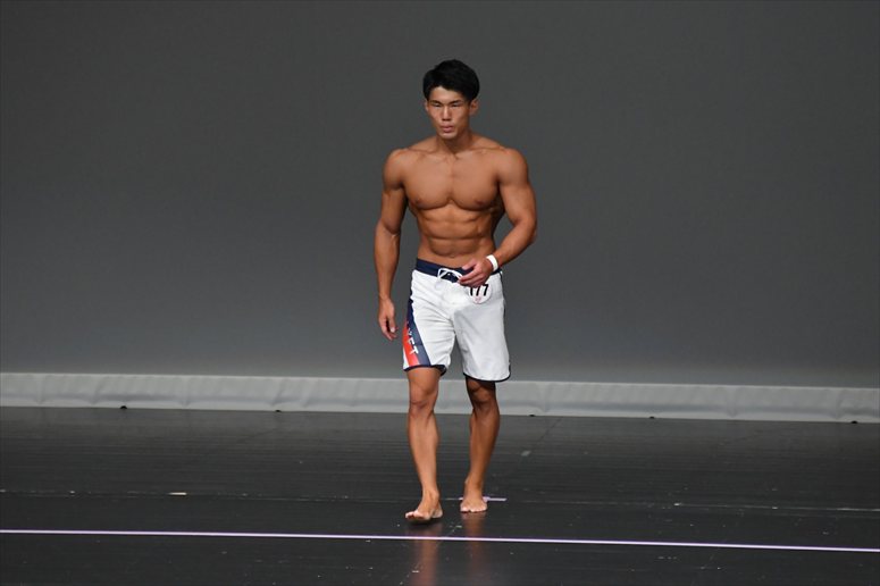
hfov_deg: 5.5
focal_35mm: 375
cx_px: 440
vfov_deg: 3.7
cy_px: 293
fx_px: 9162
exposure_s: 1/400
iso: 4000
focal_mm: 250
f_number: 5.6
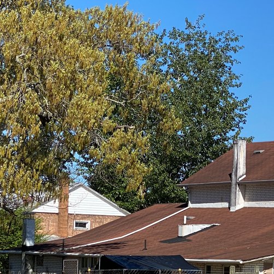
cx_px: 300
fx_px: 1245
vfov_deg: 12.4
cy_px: 258
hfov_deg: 12.4
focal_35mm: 139
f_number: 2
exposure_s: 1/1653
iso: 20
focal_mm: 6
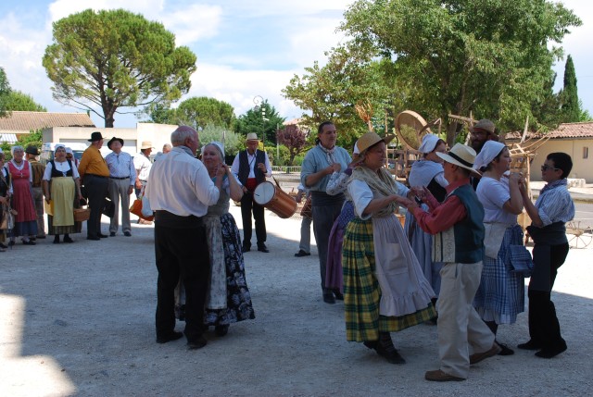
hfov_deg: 49.5
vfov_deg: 34.3
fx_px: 643
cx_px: 296
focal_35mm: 39
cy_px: 198
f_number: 7.1
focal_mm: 26
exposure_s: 1/200
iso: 100
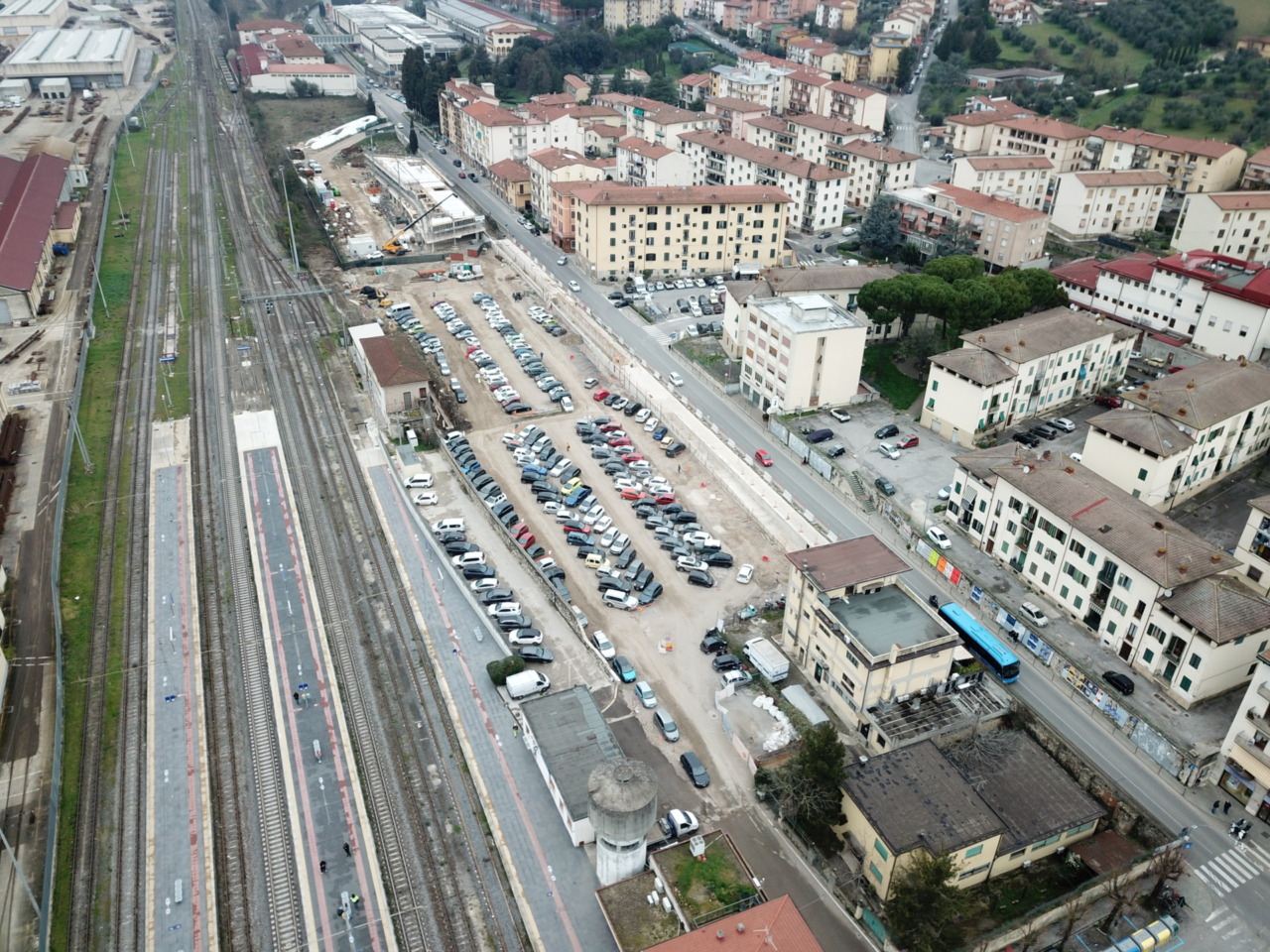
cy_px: 476
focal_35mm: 26
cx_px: 635
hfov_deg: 67.3
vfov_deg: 53.1
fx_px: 954
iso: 100
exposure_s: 1/307
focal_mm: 4.73
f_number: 2.2
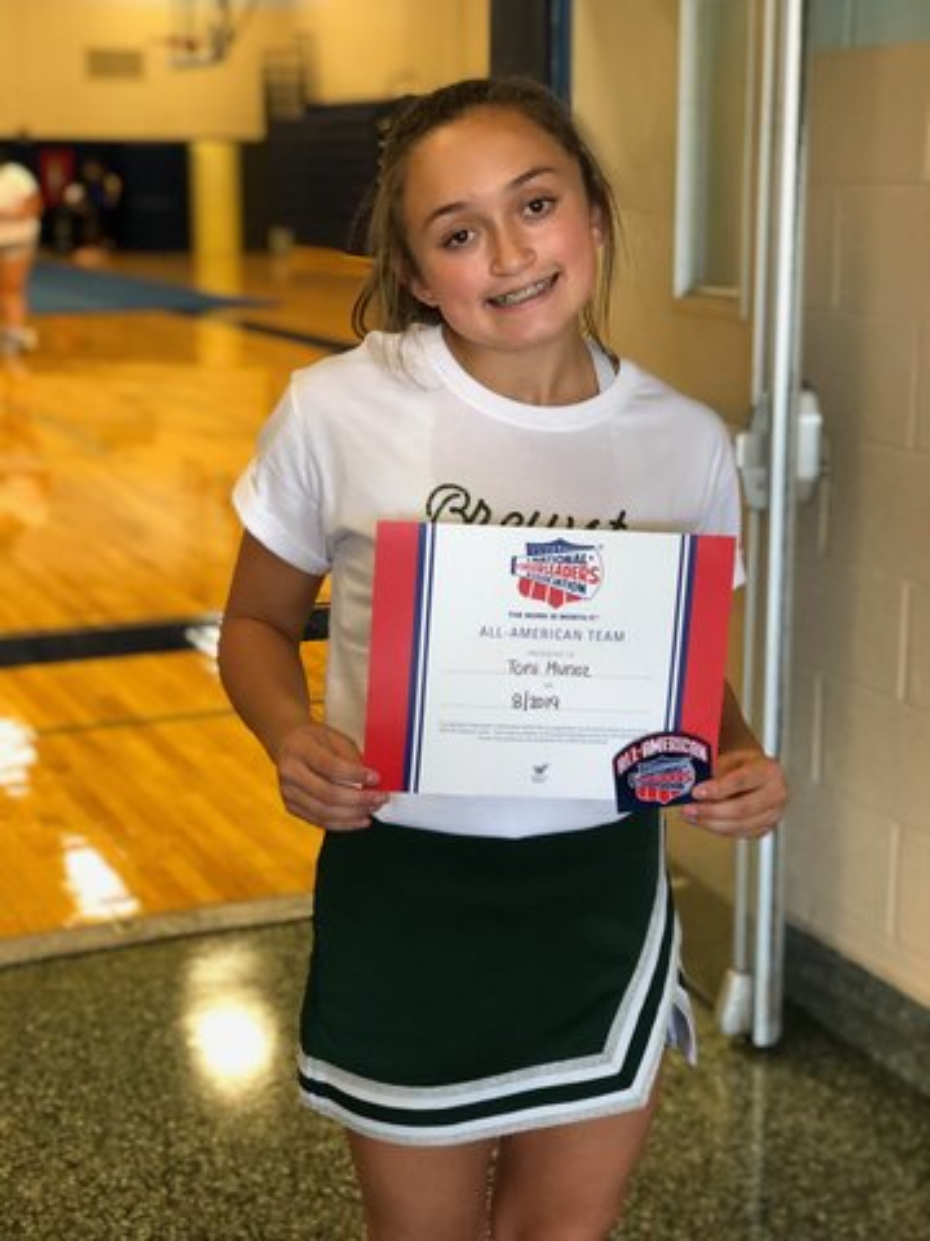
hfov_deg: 25.7
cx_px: 465
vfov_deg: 33.8
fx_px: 2042
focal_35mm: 57
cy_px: 620
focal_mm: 6.6
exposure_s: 1/30
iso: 200
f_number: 2.8
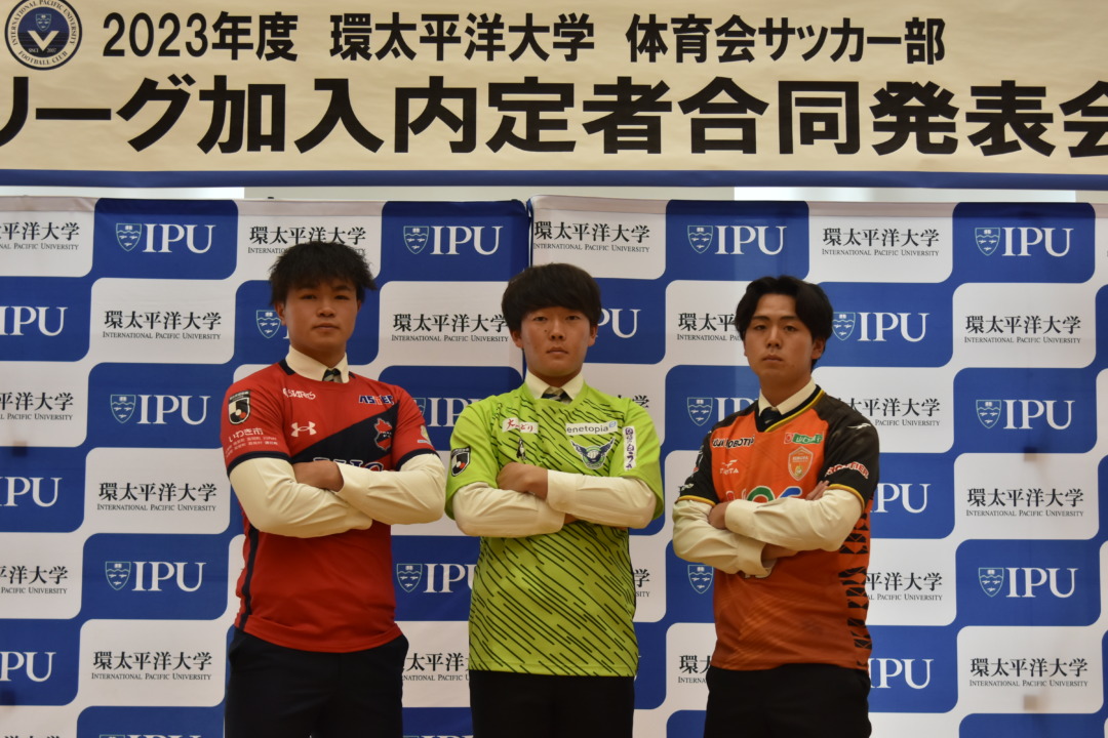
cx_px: 554
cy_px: 369
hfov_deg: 27.0
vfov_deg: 18.2
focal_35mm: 75
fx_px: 2308
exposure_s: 1/250
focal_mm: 50
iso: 640
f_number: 4.5
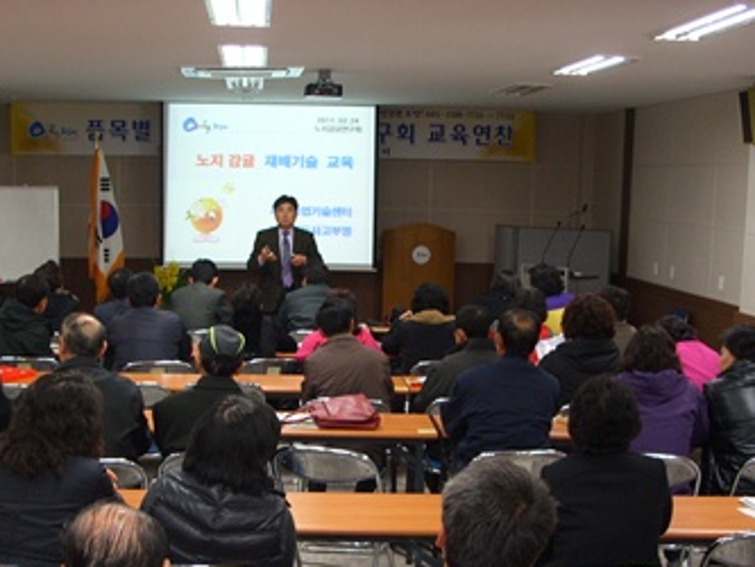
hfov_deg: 33.7
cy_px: 418
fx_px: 1244
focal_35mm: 57
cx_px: 299
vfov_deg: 25.4
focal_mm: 7.8
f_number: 2.8
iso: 200
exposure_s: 1/30
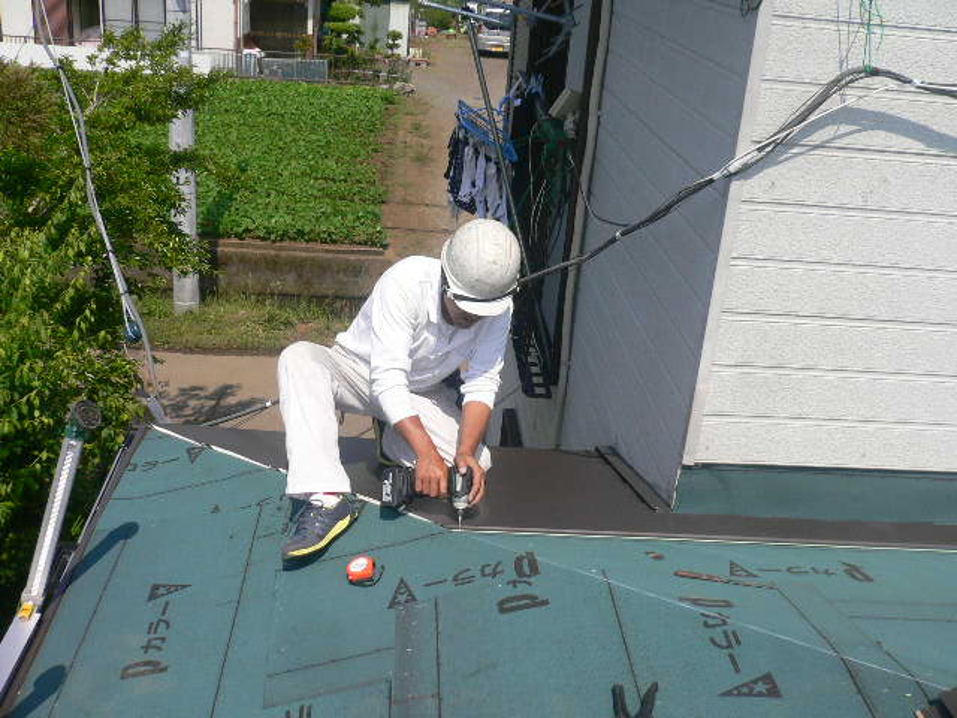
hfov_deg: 52.6
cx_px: 478
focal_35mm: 35
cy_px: 359
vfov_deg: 40.7
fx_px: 968
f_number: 5.6
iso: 80
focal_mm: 5.8
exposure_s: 1/400
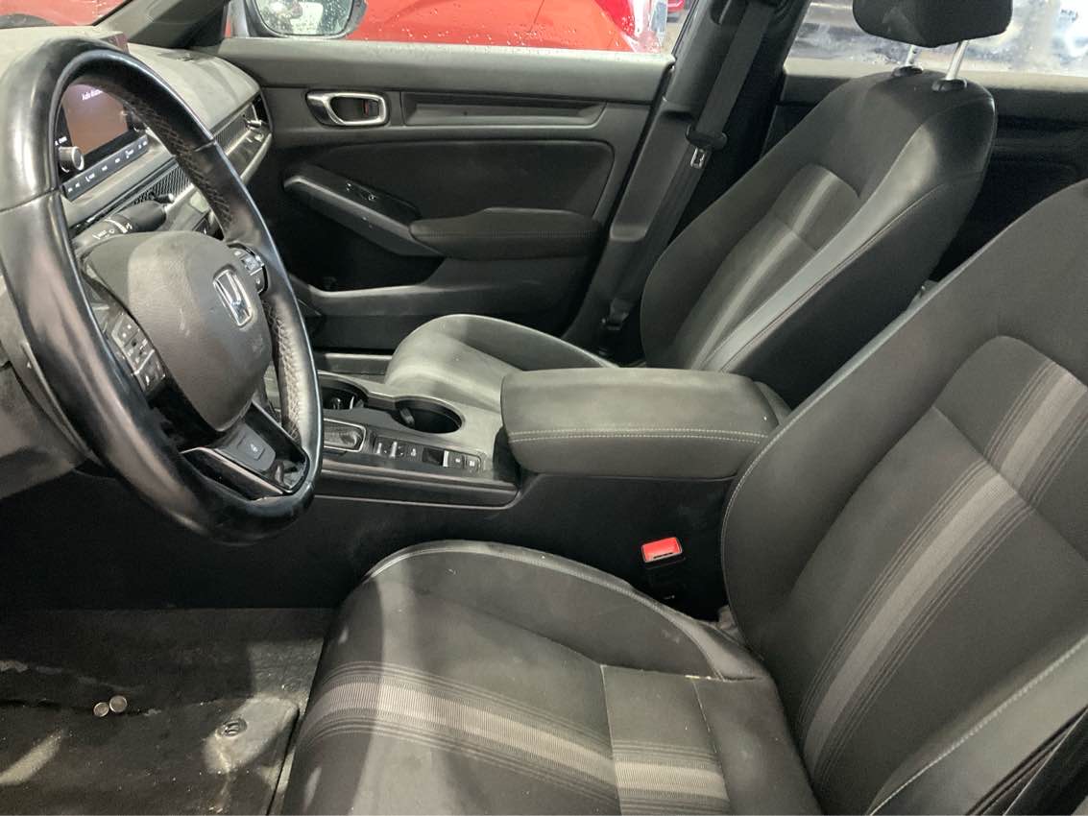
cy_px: 408
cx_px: 544
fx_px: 912
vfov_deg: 48.2
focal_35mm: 29
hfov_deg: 61.7
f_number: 1.8
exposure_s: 1/24
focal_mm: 3
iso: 500
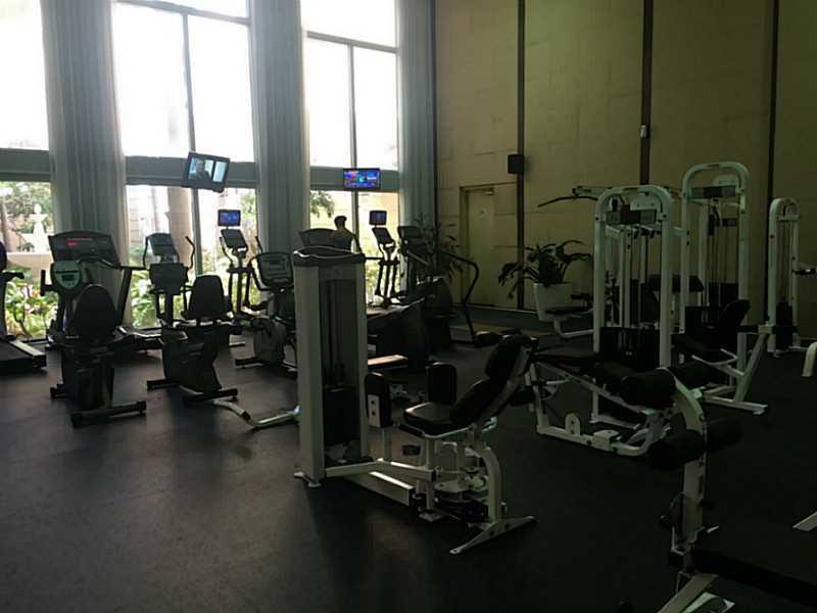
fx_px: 684
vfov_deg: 48.2
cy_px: 306
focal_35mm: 29
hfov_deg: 61.7
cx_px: 408
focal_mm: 4.15
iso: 40
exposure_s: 1/15
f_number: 2.2
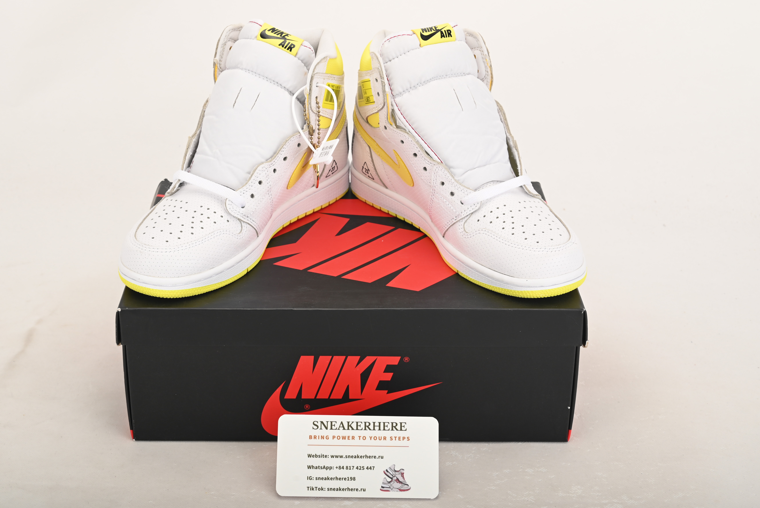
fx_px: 1204
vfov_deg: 23.8
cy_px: 226
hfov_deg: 35.0
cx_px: 352
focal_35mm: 57
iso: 100
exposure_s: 1/200
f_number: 11
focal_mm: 50
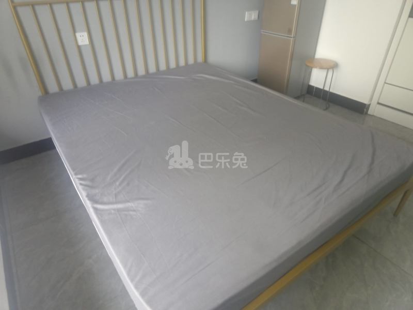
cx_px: 206
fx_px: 274
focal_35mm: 23
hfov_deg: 73.9
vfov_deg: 58.9
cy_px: 155
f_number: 1.88
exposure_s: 1/50
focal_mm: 5.59
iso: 1488
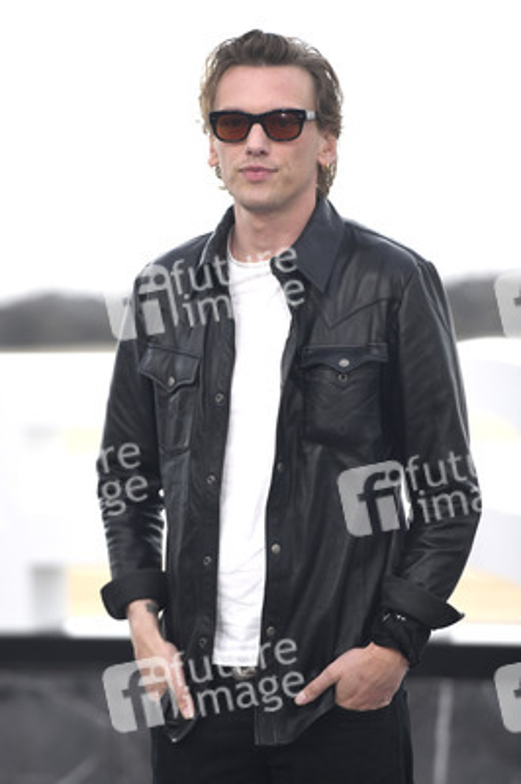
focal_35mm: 200
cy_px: 392
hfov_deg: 6.9
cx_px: 260
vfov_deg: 10.3
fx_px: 4349
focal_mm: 200
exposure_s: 1/800
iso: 640
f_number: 4
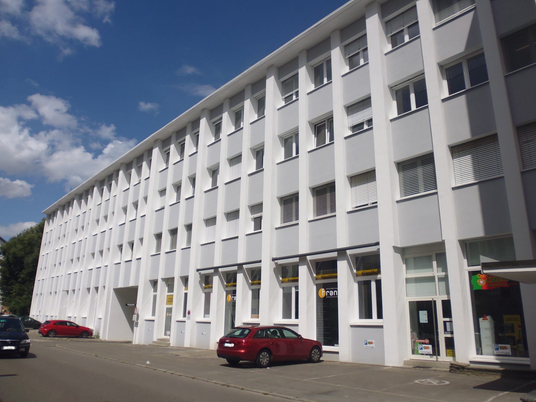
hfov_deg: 69.4
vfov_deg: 54.9
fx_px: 387
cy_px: 209
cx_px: 273
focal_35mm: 25
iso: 100
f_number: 9
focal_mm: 4.3
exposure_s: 1/500
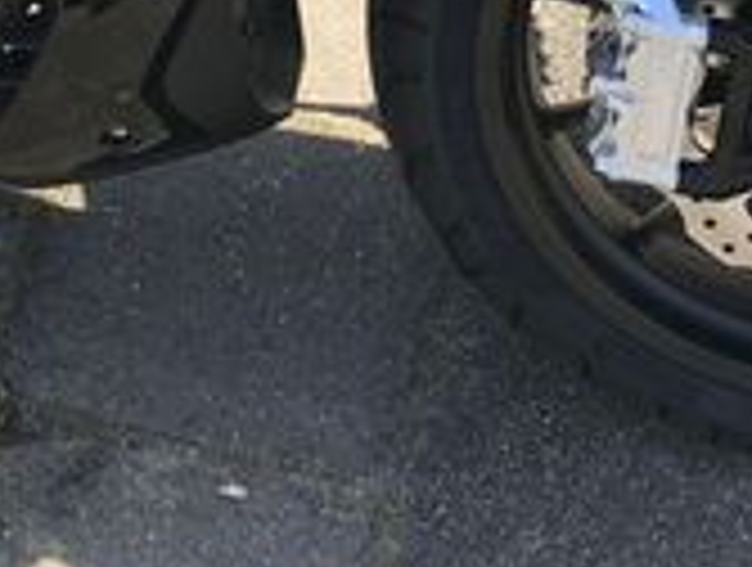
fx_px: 2329
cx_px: -5
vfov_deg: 12.8
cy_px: -396
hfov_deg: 17.9
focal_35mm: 107
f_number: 1.8
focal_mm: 3.99
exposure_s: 1/567
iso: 20
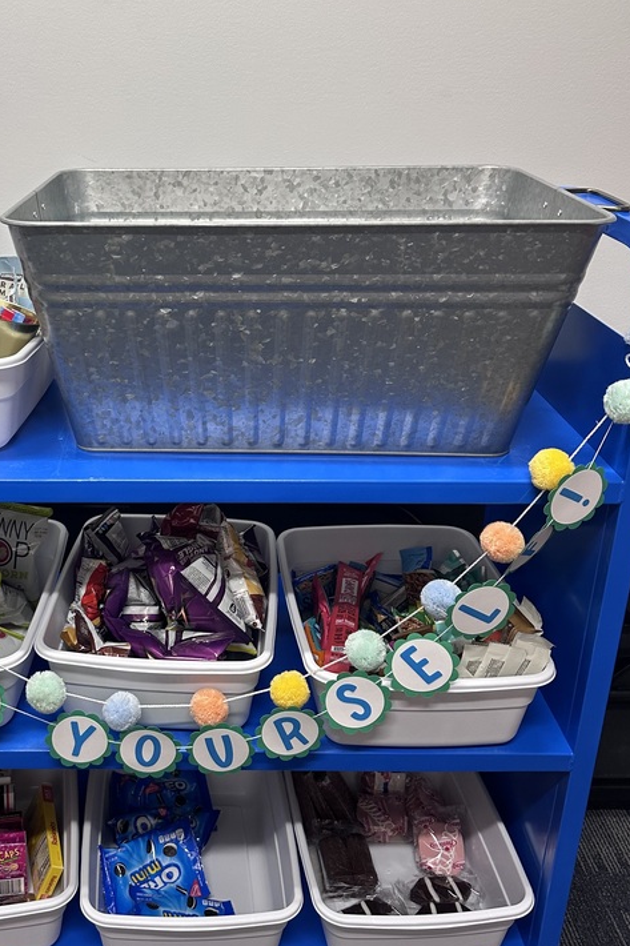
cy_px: 422
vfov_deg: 53.0
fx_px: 945
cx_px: 177
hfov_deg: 36.2
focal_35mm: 36
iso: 160
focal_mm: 6.86
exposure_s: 1/120
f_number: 1.78
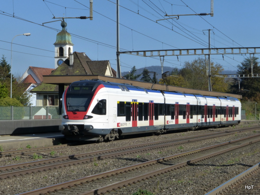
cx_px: 130
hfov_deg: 17.7
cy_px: 98
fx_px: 834
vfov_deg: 13.3
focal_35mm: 111
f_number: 5.3
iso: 160
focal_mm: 18.2
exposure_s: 1/800
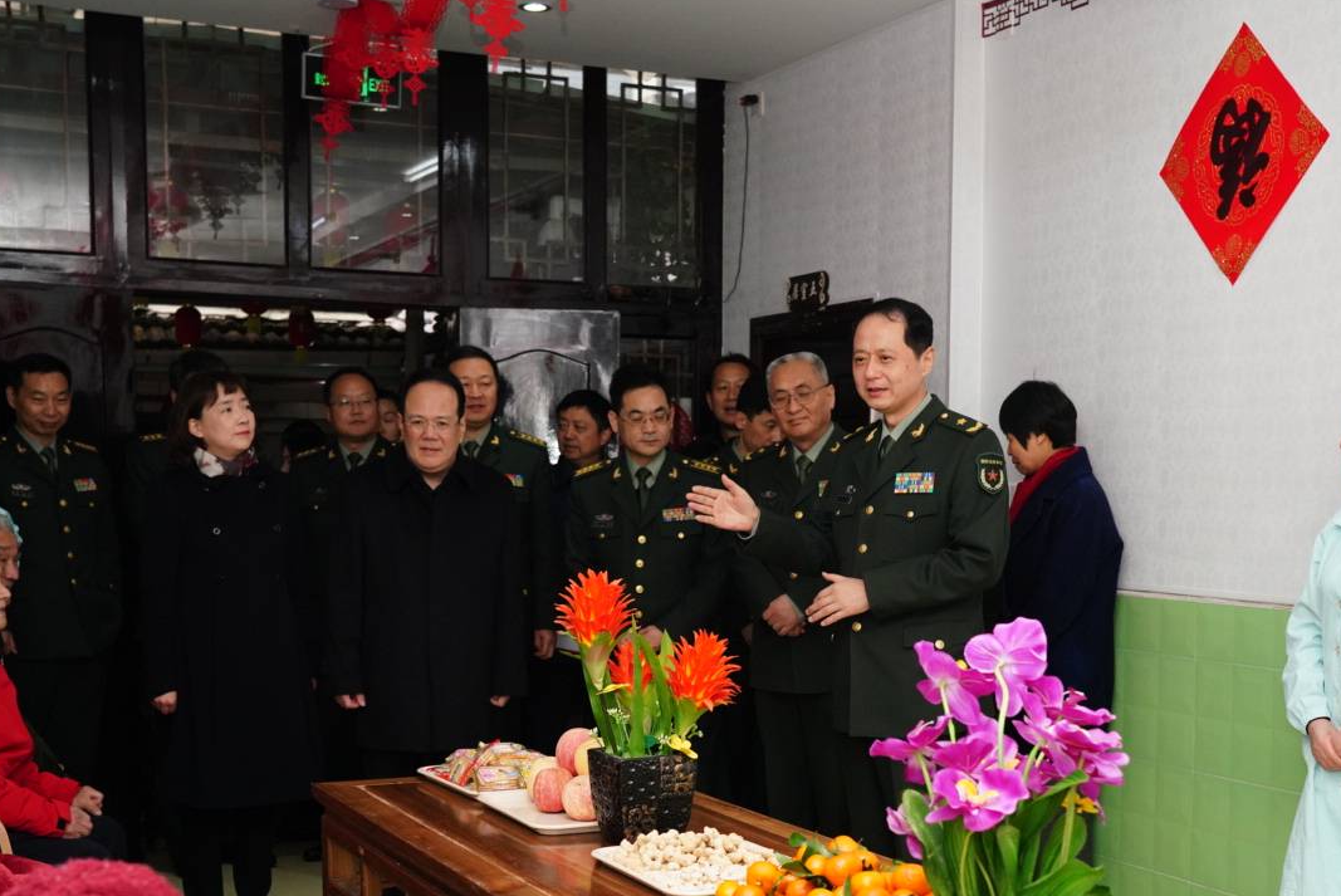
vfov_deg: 26.7
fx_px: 1864
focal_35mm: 50
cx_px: 701
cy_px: 670
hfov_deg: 39.6
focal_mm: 33
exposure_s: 1/250
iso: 2500
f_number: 5.6
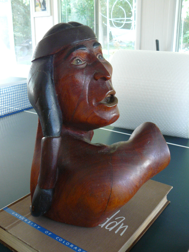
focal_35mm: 36
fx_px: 262
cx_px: 94
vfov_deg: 51.4
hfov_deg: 39.7
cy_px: 126
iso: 200
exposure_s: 1/20
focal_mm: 6
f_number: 2.8
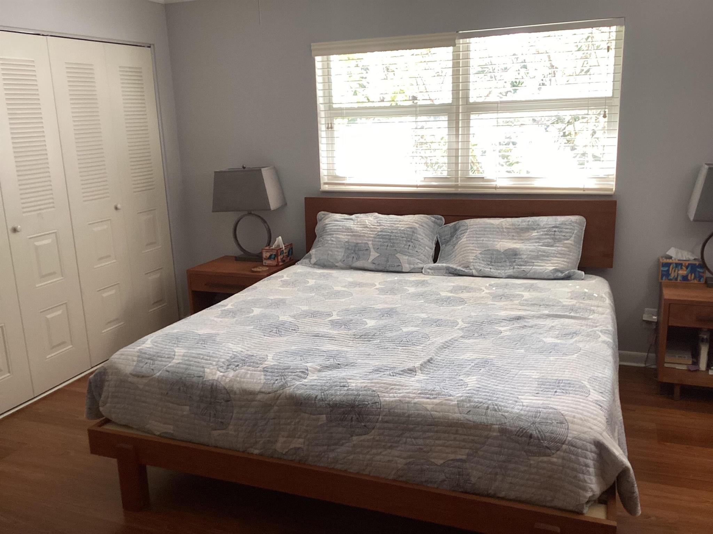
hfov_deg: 58.4
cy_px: 267
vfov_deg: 45.4
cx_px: 356
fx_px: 639
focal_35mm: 31
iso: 64
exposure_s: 1/60
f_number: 2.4
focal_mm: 3.3
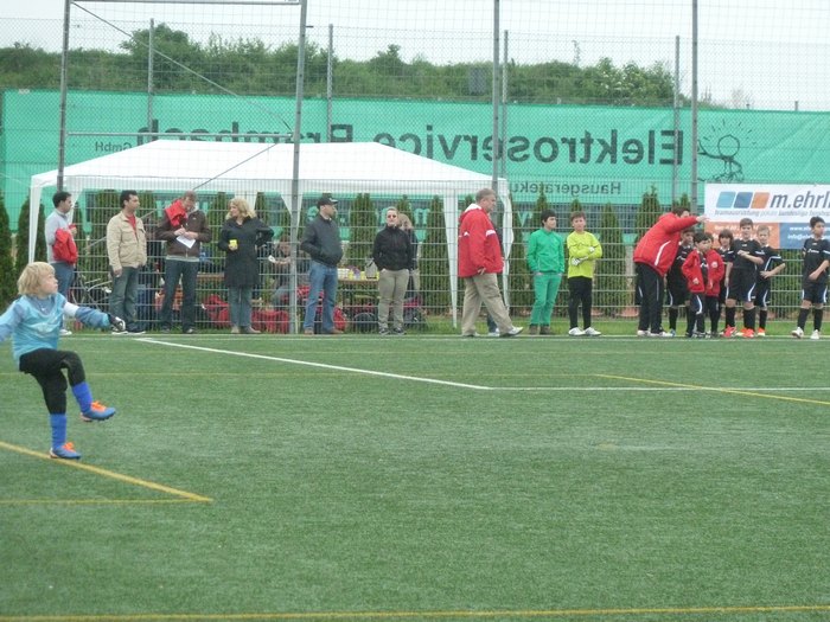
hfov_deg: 8.2
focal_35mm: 242
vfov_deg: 6.1
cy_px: 311
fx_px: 5803
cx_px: 415
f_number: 4.7
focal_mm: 39.7
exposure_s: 1/640
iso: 800
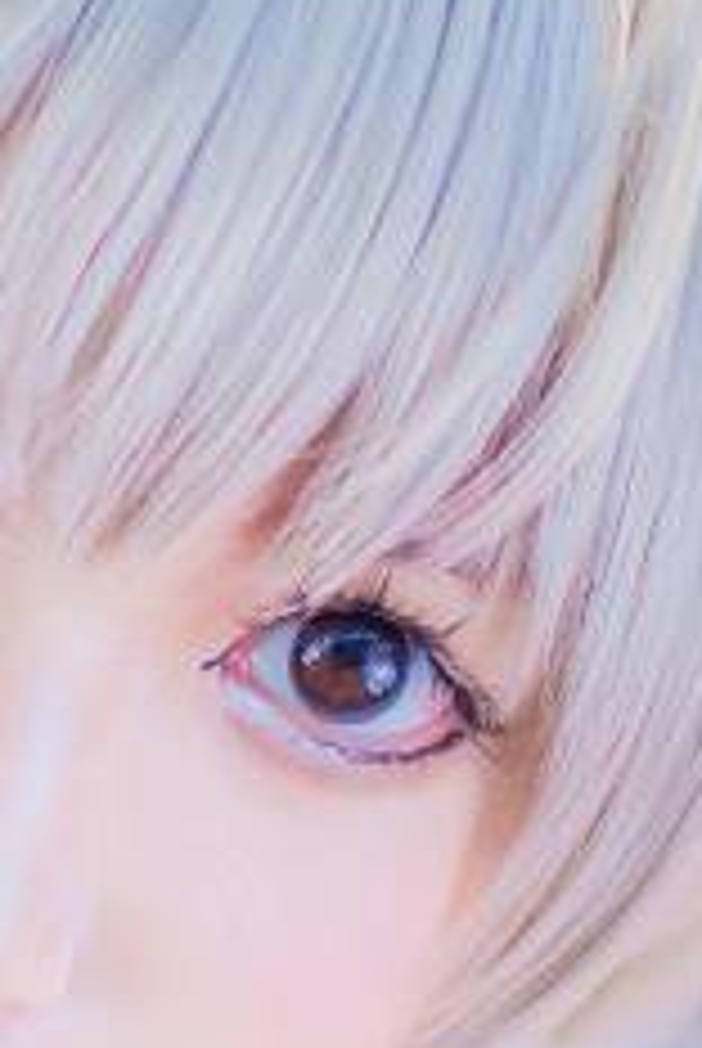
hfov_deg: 7.6
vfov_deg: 11.4
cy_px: 706
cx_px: -142
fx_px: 5249
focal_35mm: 180
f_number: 2
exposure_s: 1/200
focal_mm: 35
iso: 200
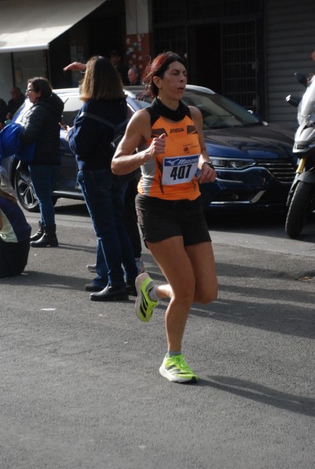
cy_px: 234
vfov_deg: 19.4
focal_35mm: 105
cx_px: 158
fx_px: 1371
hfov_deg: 13.1
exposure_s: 1/1250
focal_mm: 70
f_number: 5.6
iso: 1000
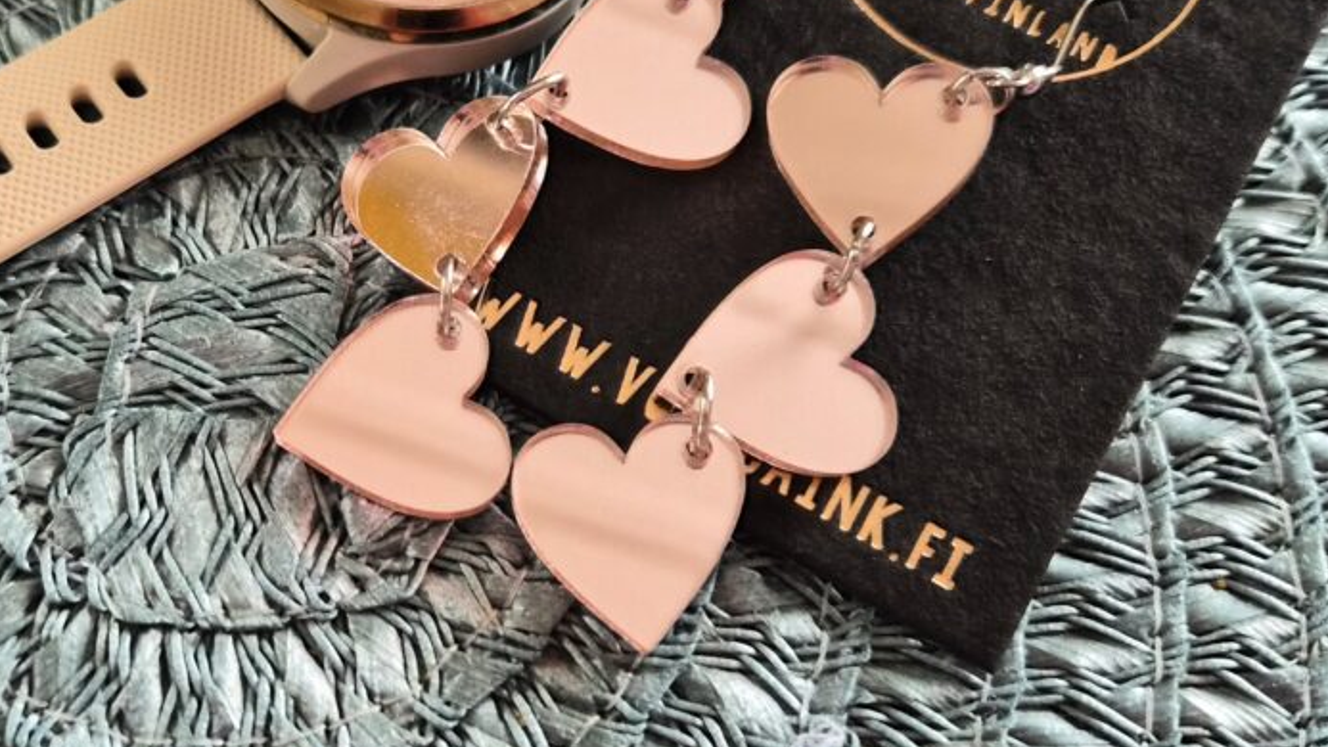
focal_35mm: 37
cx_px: 629
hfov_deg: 54.0
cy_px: 130
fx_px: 1303
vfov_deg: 31.1
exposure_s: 1/100
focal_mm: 5.4
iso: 320
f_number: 1.8
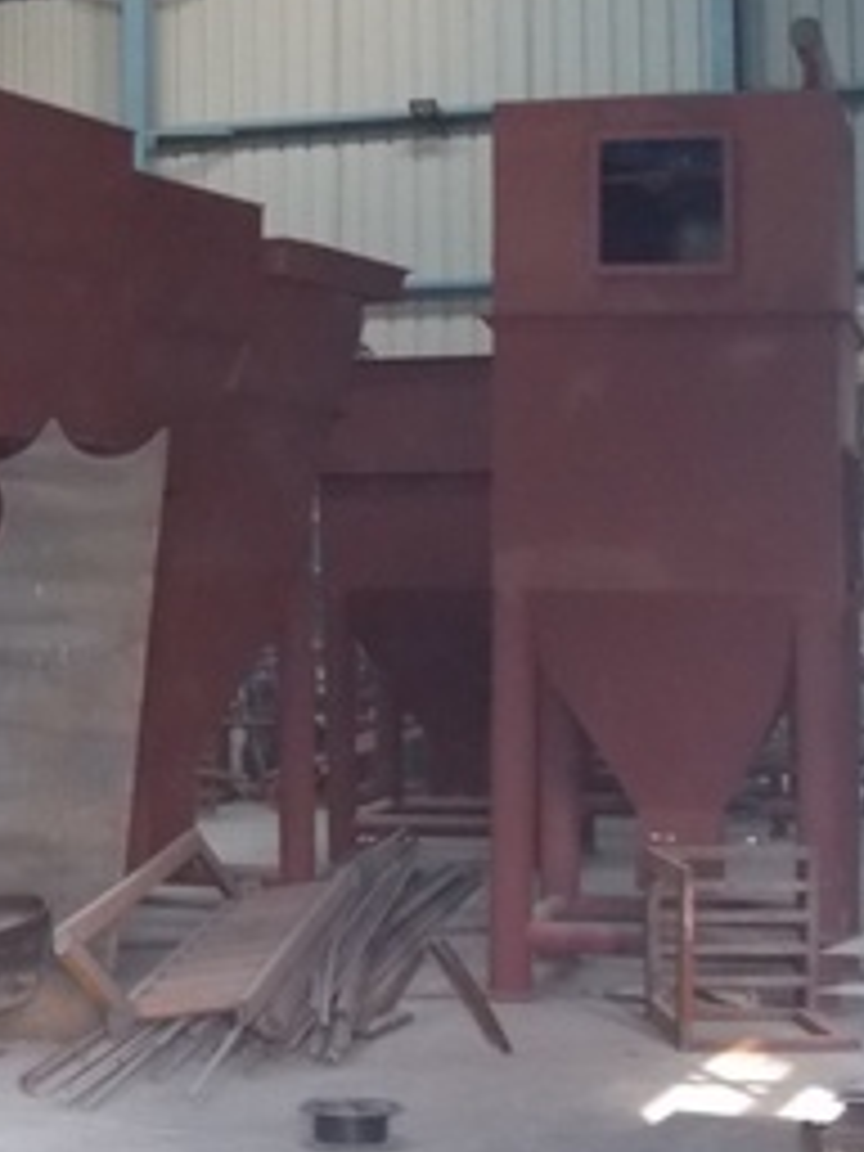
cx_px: -144
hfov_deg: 16.5
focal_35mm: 86
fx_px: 2862
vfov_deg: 22.7
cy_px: 506
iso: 400
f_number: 4.2
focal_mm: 7.9
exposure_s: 1/40
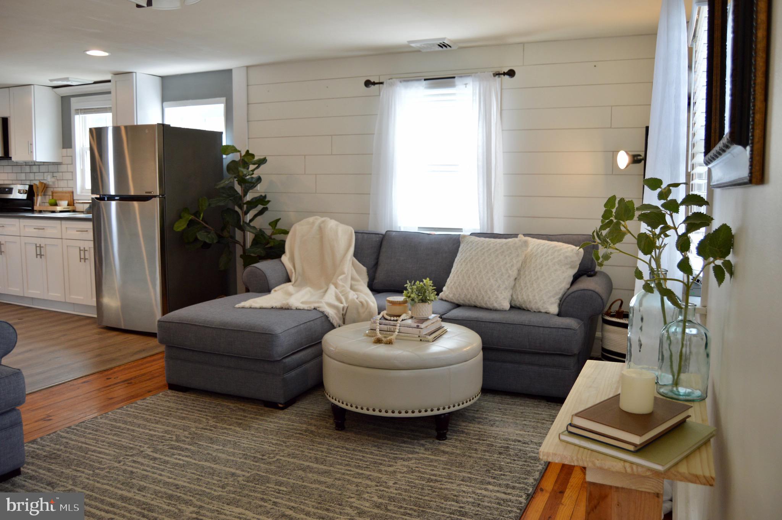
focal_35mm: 27
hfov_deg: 67.4
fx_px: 586
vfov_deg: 47.8
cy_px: 260
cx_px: 391
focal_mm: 18
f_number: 4.5
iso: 400
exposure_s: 1/80
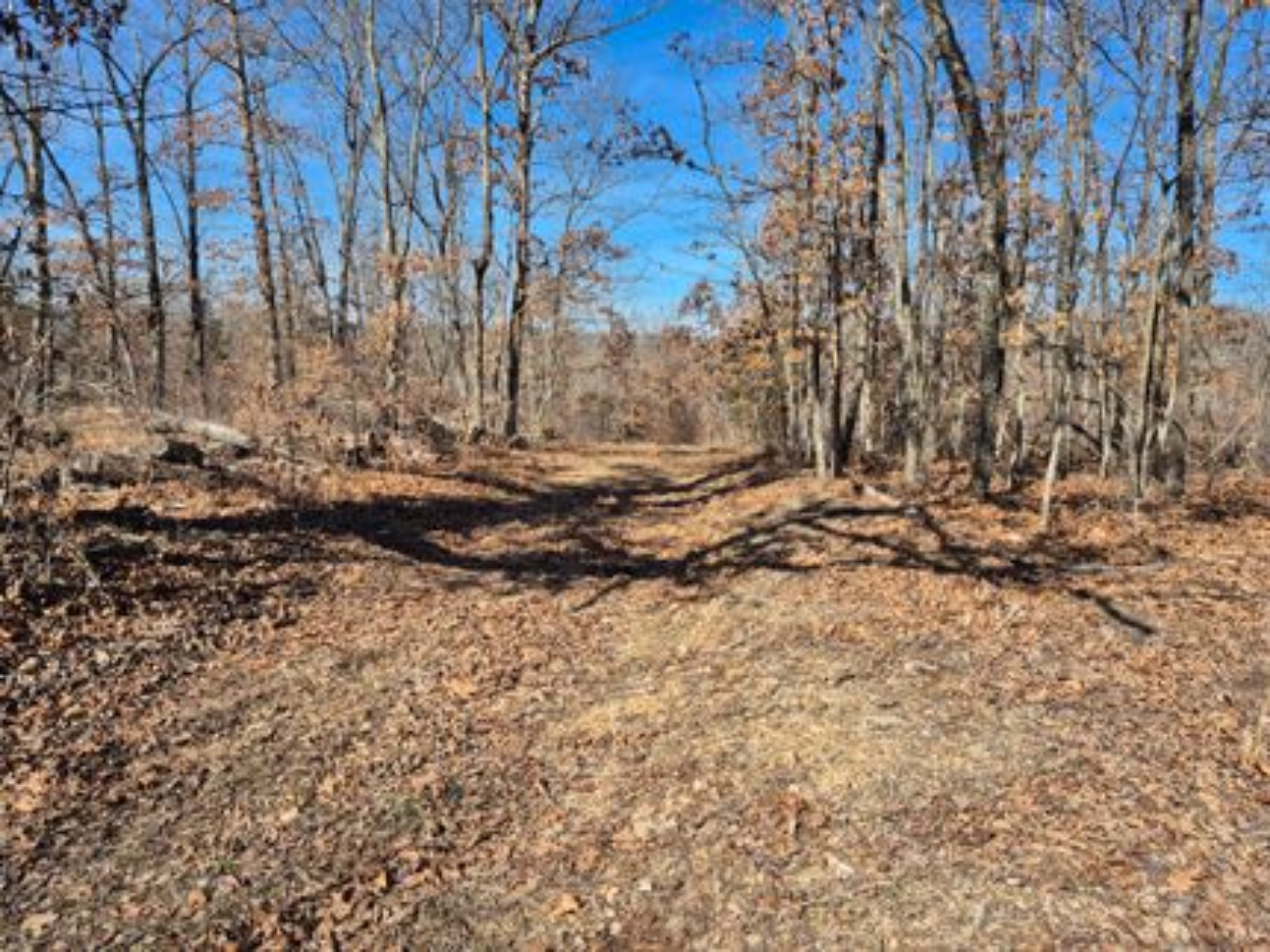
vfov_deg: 58.9
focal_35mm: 23
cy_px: 476
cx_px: 635
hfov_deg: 73.9
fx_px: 844
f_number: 1.8
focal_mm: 5.4
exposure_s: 1/1356
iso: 25
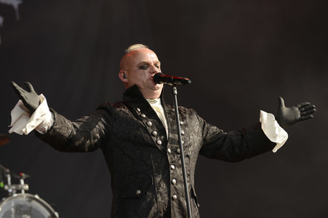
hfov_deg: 13.7
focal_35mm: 150
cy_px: 109
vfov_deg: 9.1
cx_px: 164
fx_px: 1366
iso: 100
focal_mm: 150
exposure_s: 1/400
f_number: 4.5
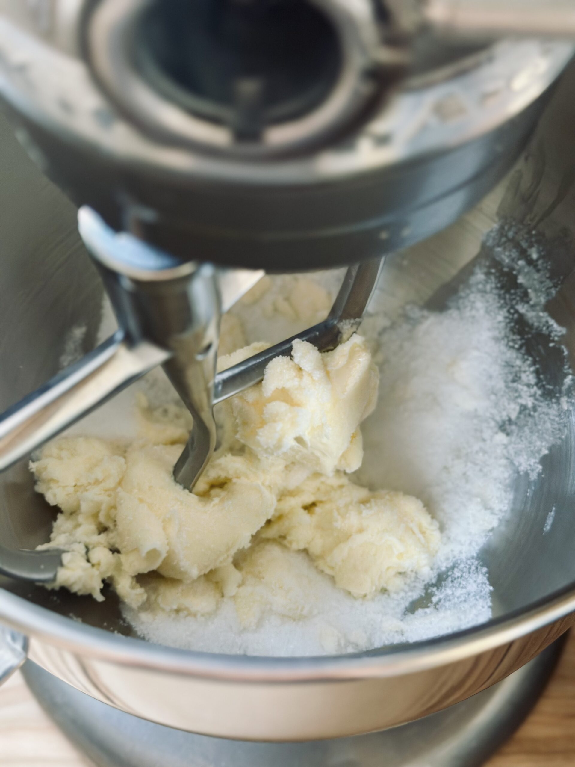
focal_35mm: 48
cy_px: 384
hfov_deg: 30.3
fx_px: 1063
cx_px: 288
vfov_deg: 39.7
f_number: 1.78
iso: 250
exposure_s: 1/60
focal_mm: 6.86
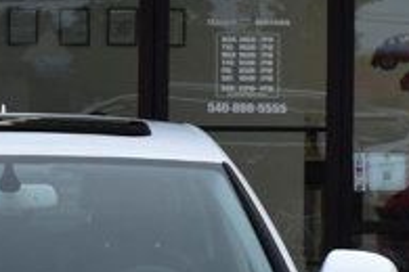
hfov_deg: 8.4
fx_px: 2768
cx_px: 69
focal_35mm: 244
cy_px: 190
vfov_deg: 5.6
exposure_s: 1/125
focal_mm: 31
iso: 400
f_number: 9
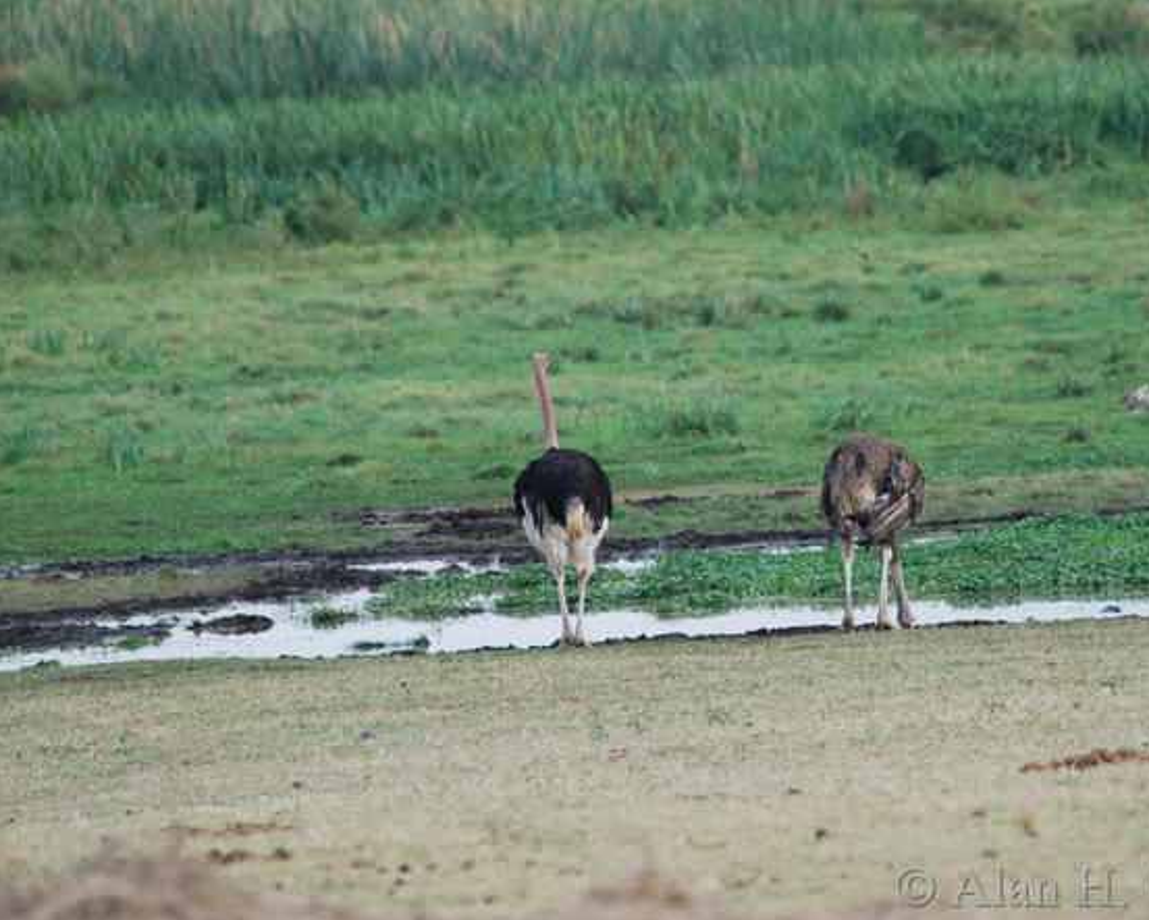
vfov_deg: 2.2
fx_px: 24259
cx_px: 654
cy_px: 451
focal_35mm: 713
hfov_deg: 2.7
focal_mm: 400
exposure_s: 1/320
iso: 250
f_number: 5.6
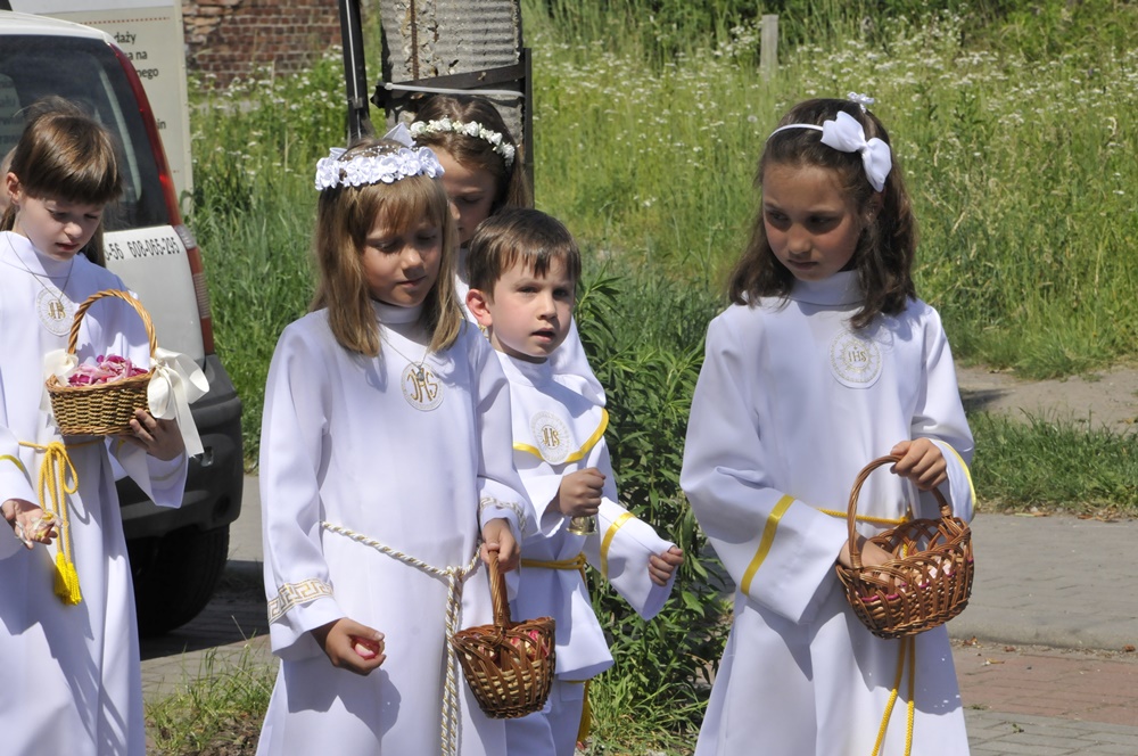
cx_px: 569
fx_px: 4972
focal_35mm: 158
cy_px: 378
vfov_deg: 8.7
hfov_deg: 13.1
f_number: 16
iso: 800
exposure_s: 1/1000
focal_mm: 105
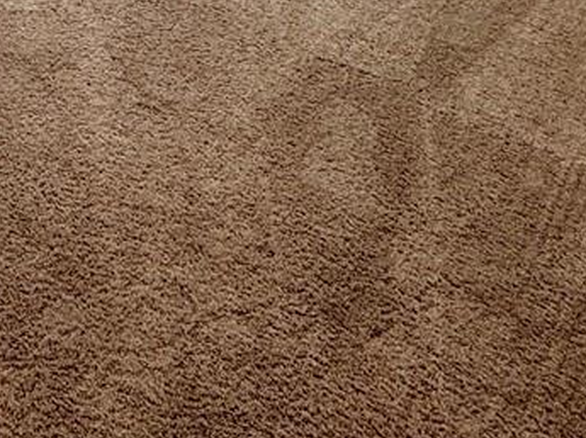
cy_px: -547
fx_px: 1099
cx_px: -100
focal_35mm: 65
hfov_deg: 26.8
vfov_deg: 15.4
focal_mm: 2.22
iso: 80
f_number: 2.2
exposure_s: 1/120
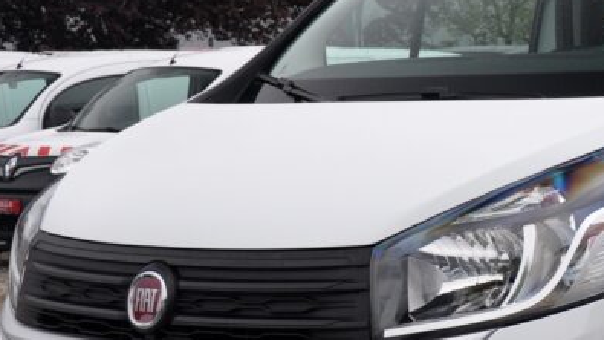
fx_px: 1954
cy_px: 207
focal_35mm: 122
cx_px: 688
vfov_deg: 9.9
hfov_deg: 16.9
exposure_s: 1/160
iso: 500
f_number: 7.1
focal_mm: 30
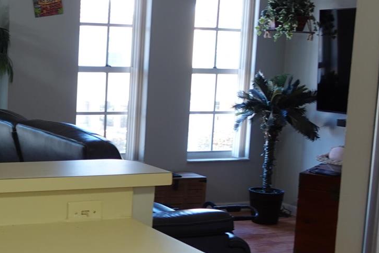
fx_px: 716
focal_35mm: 68
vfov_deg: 20.0
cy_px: 156
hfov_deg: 28.3
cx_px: 24
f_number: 2.8
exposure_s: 1/40
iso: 125
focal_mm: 9.4
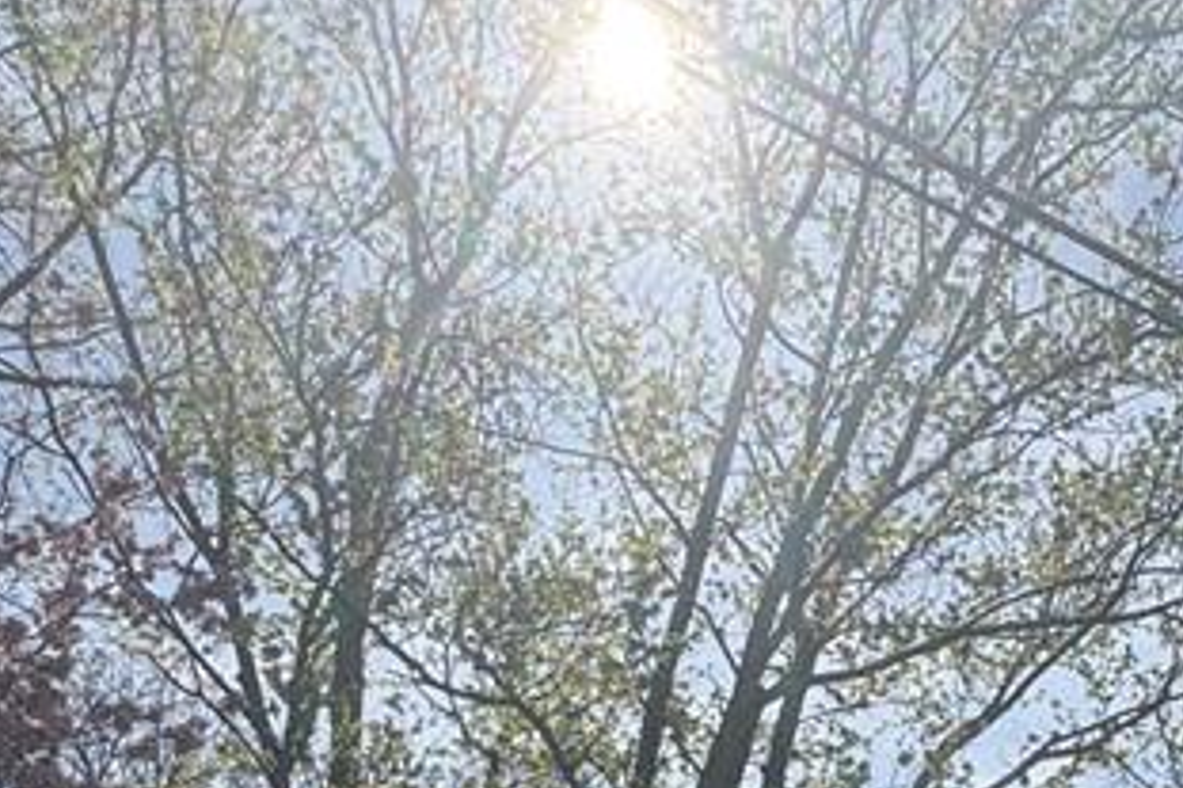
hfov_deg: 40.0
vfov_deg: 25.1
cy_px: 963
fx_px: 1576
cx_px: 886
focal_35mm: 48
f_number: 2.2
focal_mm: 2.22
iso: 50
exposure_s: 1/3717
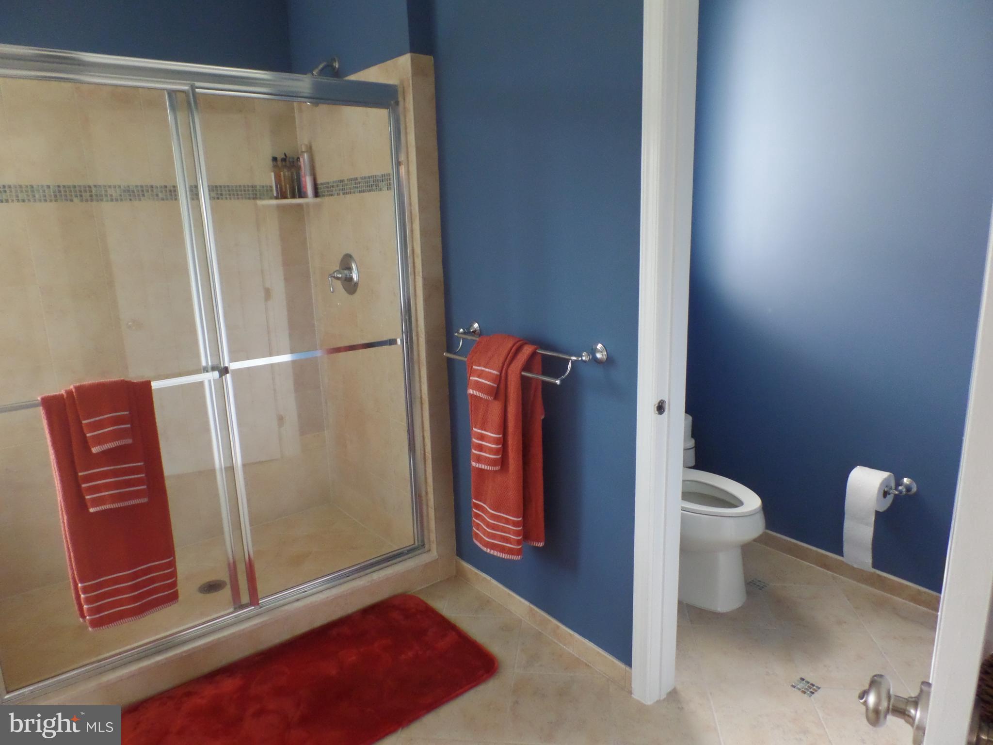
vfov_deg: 58.9
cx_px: 496
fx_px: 660
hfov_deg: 73.9
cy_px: 372
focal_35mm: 23
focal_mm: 4.1
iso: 400
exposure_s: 1/20
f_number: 2.8
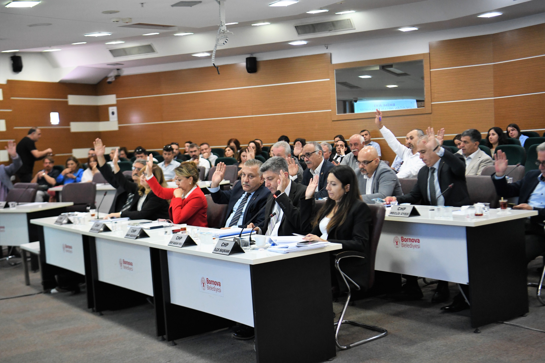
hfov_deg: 41.1
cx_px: 272
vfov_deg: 28.1
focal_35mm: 48
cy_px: 182
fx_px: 727
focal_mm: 48
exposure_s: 1/200
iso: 3200
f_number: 2.8
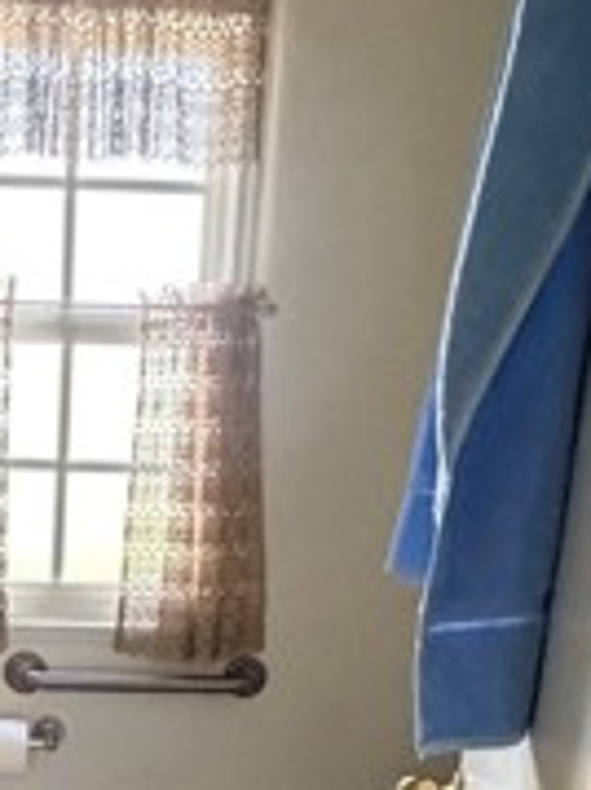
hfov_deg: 27.6
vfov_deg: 36.6
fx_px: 1140
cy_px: 658
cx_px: 13
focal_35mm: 50
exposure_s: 1/60
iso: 800
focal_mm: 2.22
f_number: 2.2
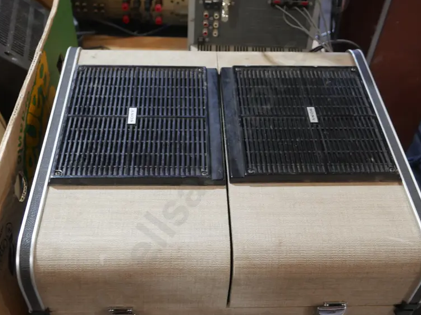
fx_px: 498
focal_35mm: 41
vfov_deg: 35.1
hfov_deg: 45.8
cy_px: 165
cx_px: 211
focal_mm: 15
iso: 500
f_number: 3.6
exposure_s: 1/60
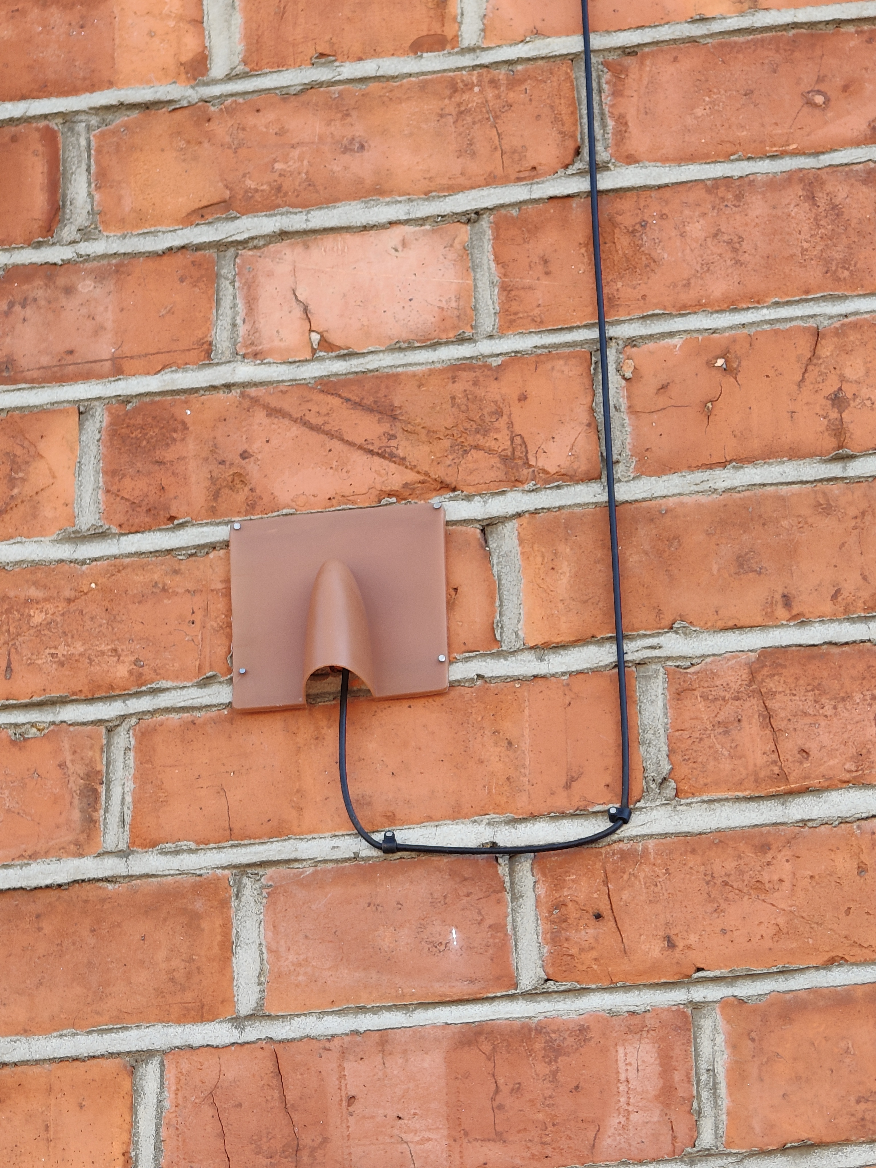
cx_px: 438
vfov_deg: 14.1
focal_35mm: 140
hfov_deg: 10.6
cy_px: 584
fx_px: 4724
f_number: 2.55
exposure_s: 1/100
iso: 76
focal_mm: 13.3
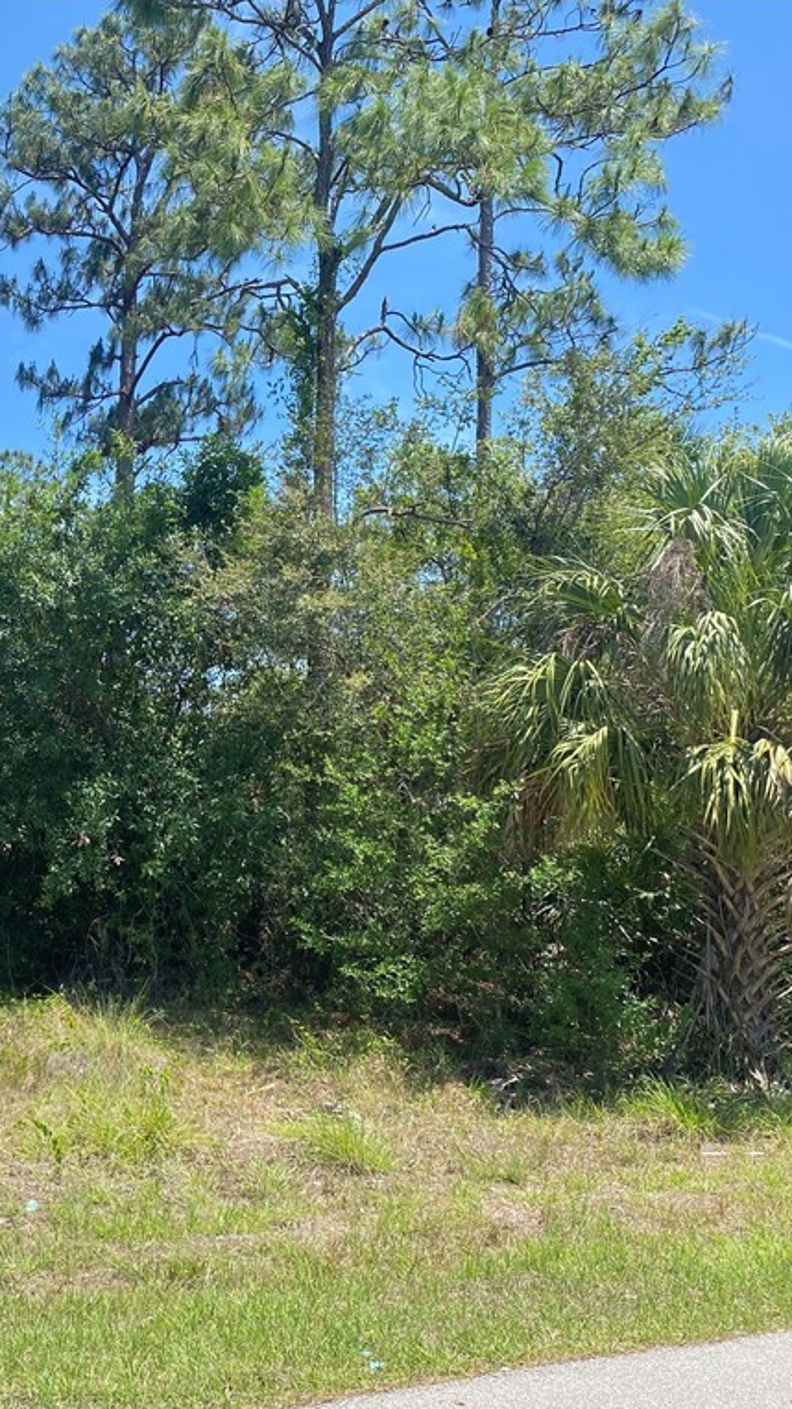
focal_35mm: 38
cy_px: 705
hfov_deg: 29.2
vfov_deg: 52.8
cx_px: 7
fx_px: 1419
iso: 32
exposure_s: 1/1063
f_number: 1.8
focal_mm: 4.25
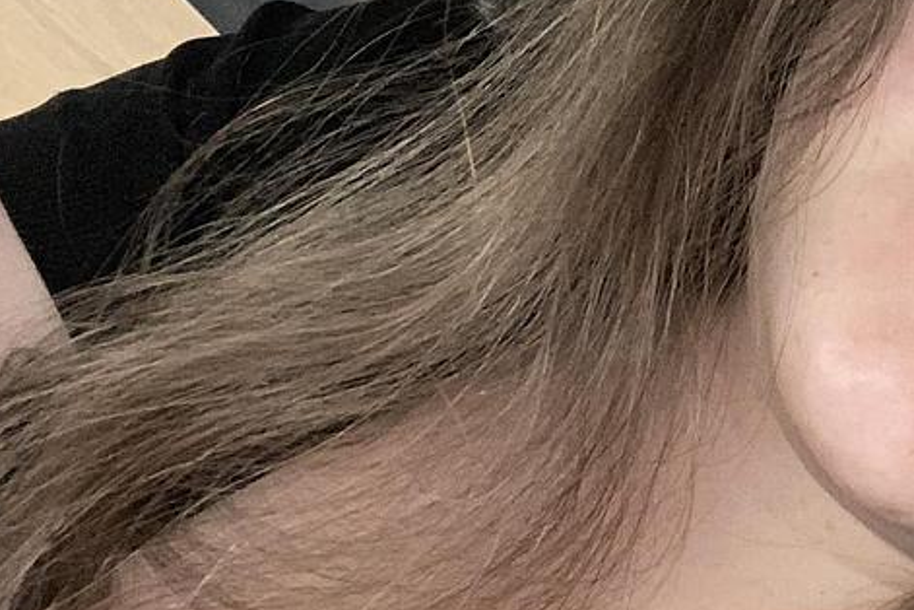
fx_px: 1650
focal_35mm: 65
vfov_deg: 20.8
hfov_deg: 29.0
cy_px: 410
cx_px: 916
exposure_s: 1/27
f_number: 2.2
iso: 200
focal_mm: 2.71
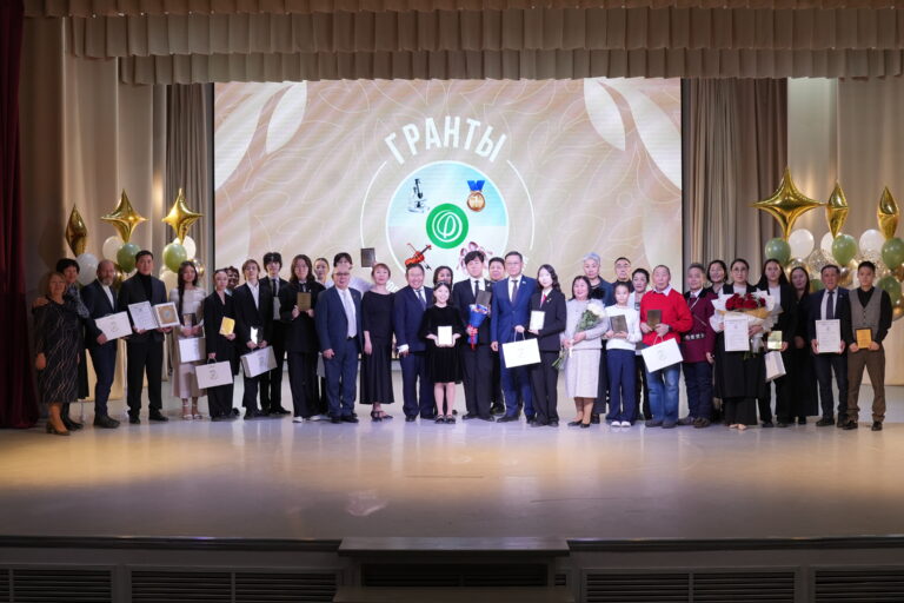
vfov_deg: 31.9
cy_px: 302
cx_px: 452
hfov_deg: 46.4
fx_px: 1055
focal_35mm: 42
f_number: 6.7
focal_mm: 28
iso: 1000
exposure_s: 1/200
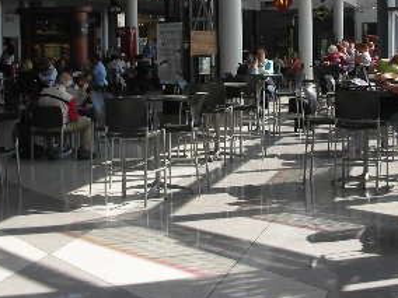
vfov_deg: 18.4
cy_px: 35
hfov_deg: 24.7
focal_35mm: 79
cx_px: 227
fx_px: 908
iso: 50
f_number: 3
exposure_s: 1/157
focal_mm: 5.8
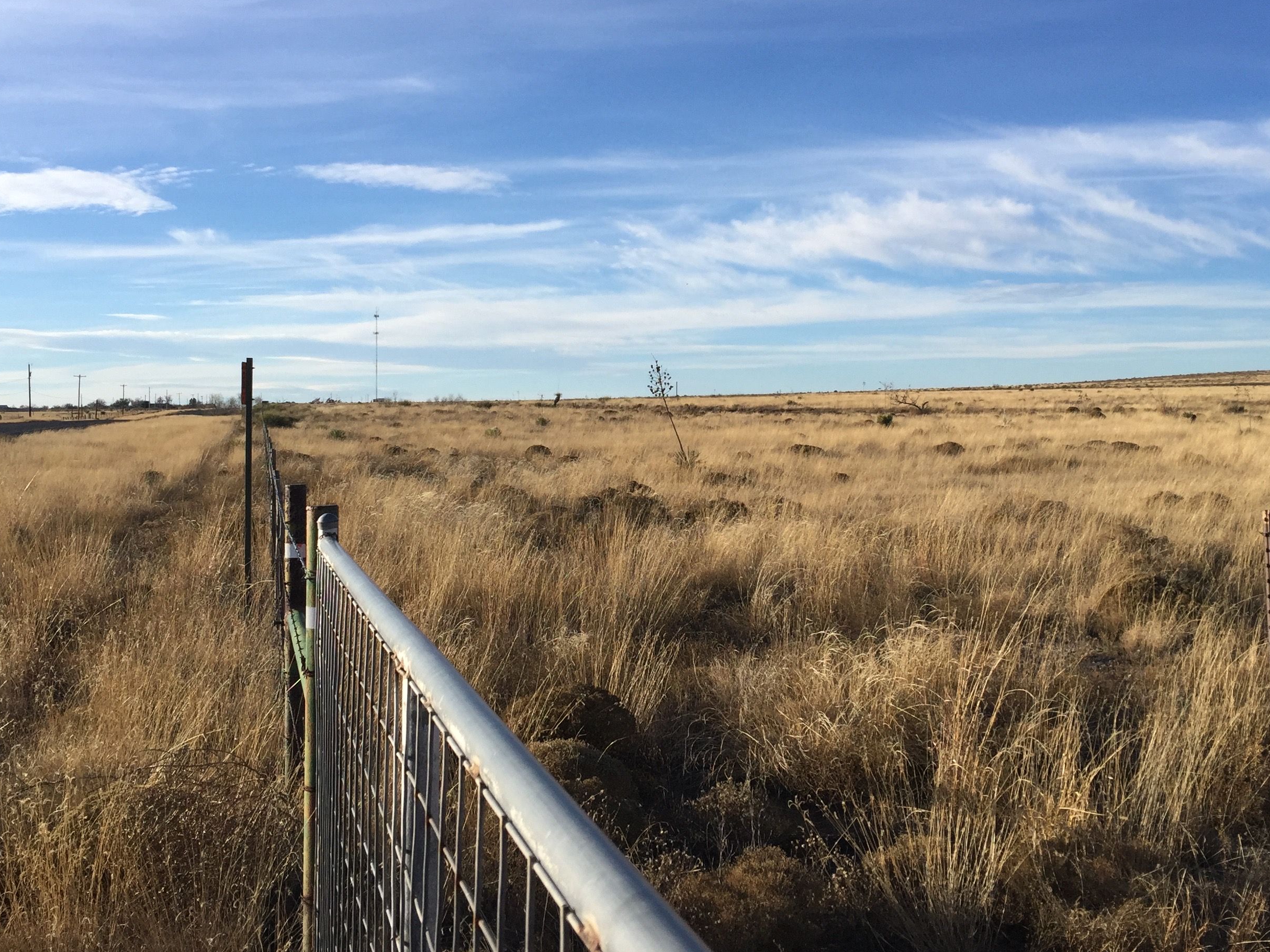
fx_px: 1431
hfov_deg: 47.8
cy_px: 350
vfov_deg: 36.6
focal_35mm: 39
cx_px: 713
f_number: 2.2
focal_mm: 4.15
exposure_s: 1/1980
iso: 32
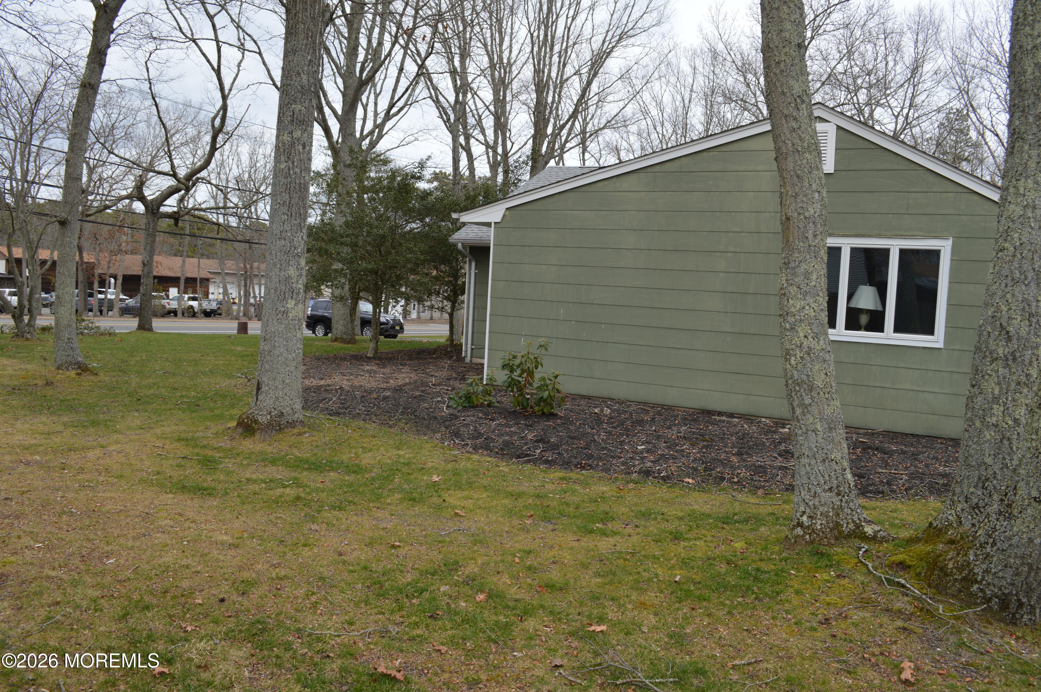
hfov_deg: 67.4
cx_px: 520
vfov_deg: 47.8
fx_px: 780
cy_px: 346
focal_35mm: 27
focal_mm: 18
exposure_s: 1/160
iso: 100
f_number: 6.3
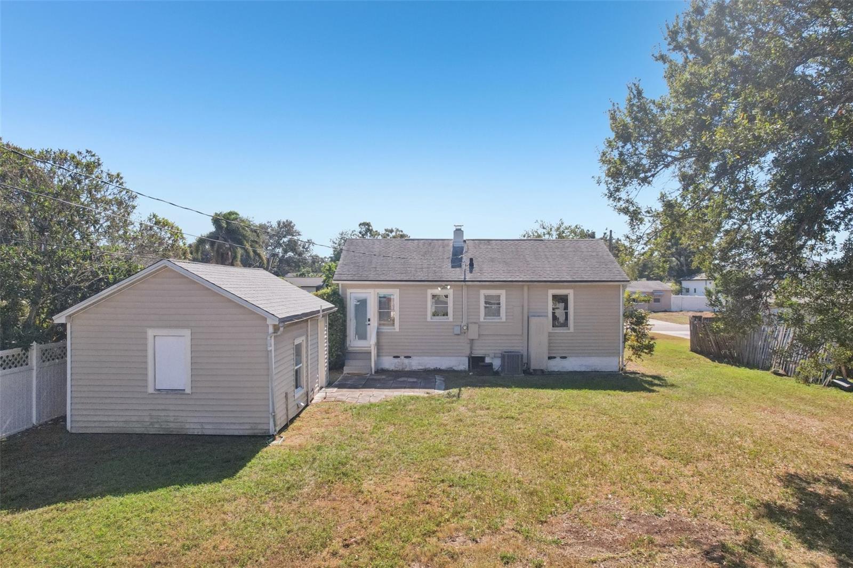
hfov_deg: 78.6
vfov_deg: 57.2
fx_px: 521
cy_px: 284
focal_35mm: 22
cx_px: 426
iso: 400
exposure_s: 1/2500
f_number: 2.8
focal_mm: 8.4
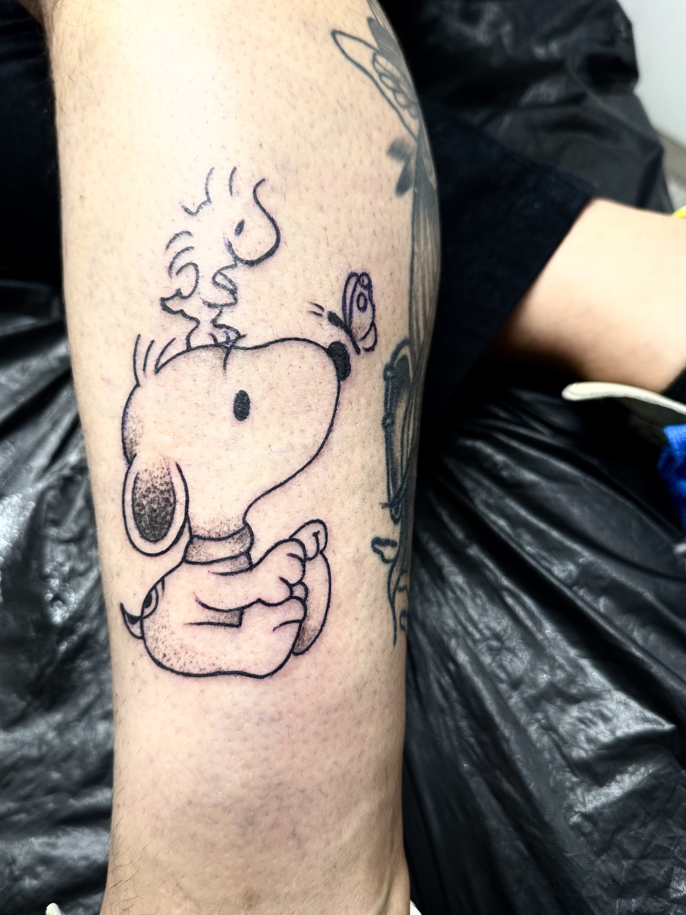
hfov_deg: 49.6
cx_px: 294
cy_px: 458
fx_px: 740
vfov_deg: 63.4
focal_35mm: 28
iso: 200
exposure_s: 1/103
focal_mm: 6.76
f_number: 1.78
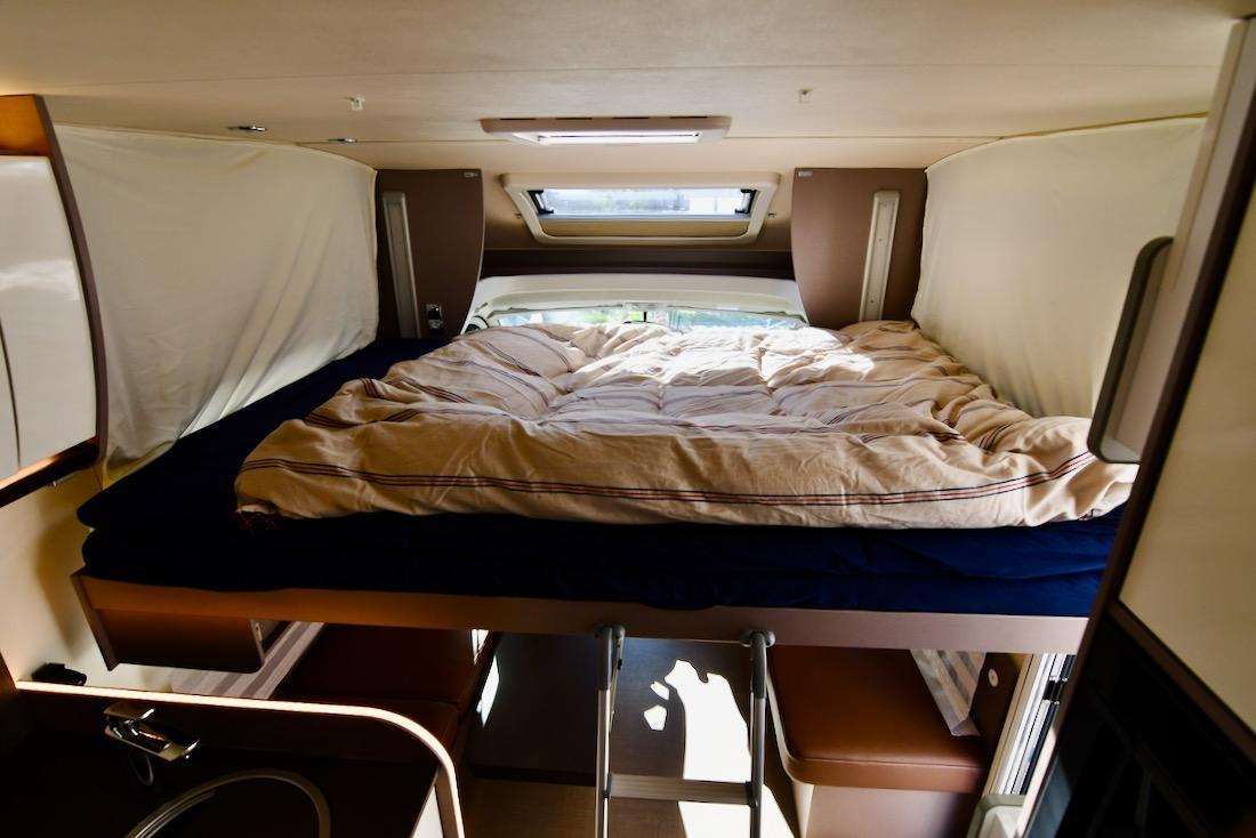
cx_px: 628
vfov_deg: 73.8
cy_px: 419
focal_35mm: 16
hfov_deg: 96.7
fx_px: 558
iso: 400
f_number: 5
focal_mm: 11
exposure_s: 1/250
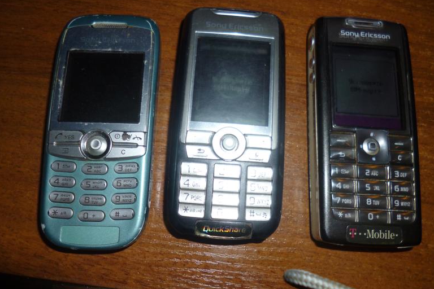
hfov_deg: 69.4
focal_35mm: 26
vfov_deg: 49.6
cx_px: 223
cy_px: 143
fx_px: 313
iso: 100
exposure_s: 1/125
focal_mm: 4.3
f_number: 2.5
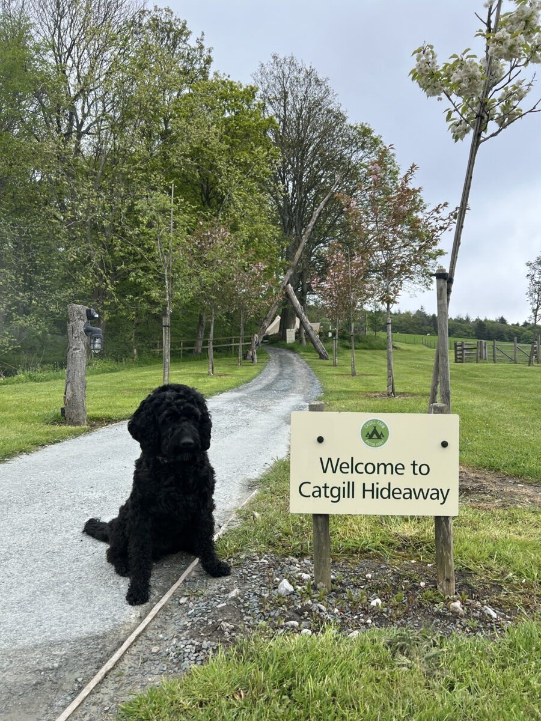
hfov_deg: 53.1
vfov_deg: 67.3
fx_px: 542
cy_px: 360
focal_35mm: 26
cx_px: 270
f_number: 1.5
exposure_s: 1/957
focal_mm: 5.7
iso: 50
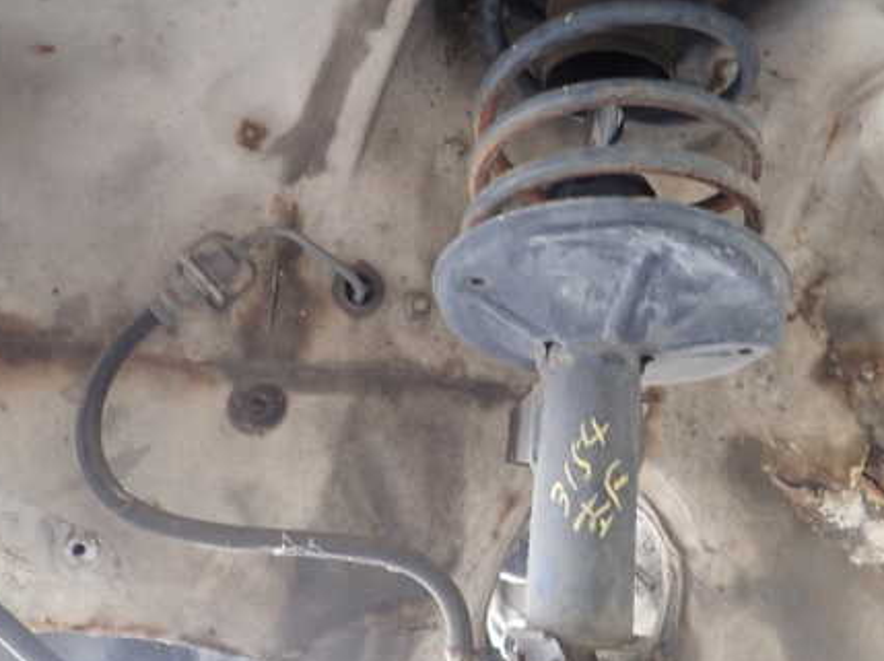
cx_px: 554
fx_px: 893
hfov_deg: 52.1
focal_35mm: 35
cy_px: 278
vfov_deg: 40.5
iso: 320
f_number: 2
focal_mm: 4.5
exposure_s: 1/30
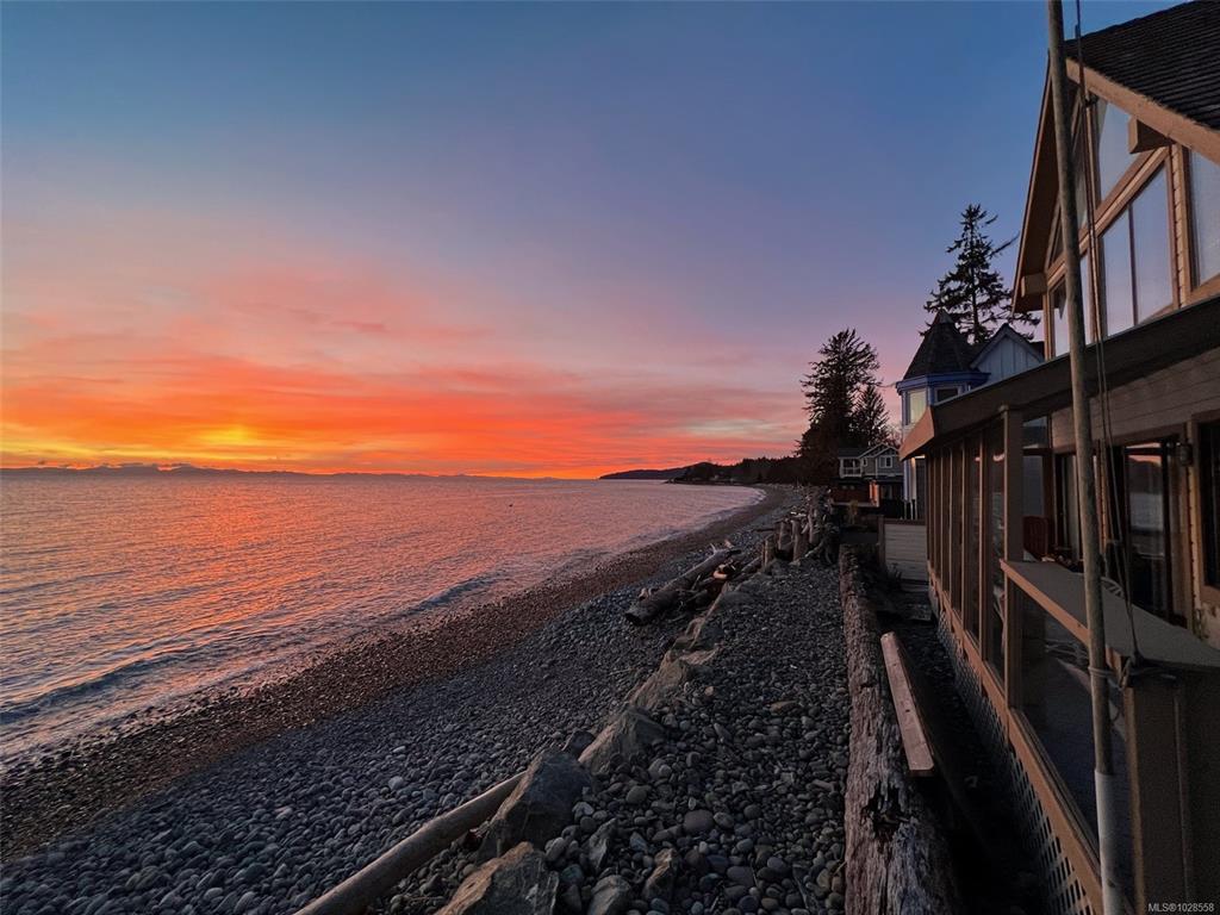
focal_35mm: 13
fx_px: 458
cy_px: 458
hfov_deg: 106.2
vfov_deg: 89.9
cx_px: 610
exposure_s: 1/99
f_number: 1.8
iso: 125
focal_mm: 1.57
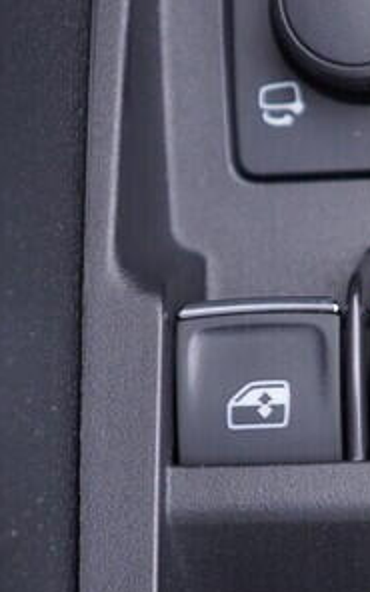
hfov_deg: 10.3
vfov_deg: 16.3
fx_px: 2049
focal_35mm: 127
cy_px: 471
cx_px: 332
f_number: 2.8
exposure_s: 1/40
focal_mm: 24
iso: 250
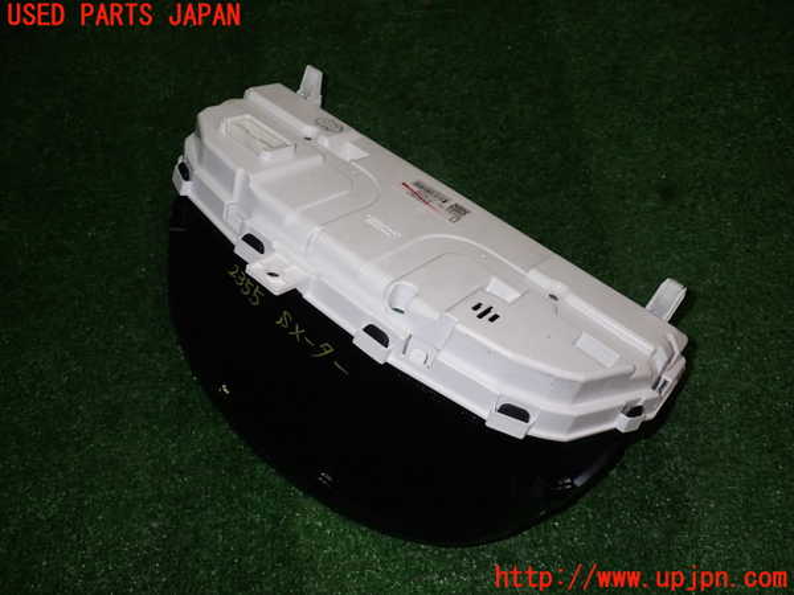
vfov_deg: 46.8
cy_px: 298
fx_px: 688
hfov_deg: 60.0
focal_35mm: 30
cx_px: 397
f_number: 6.3
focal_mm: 5.4
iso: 200
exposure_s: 1/30
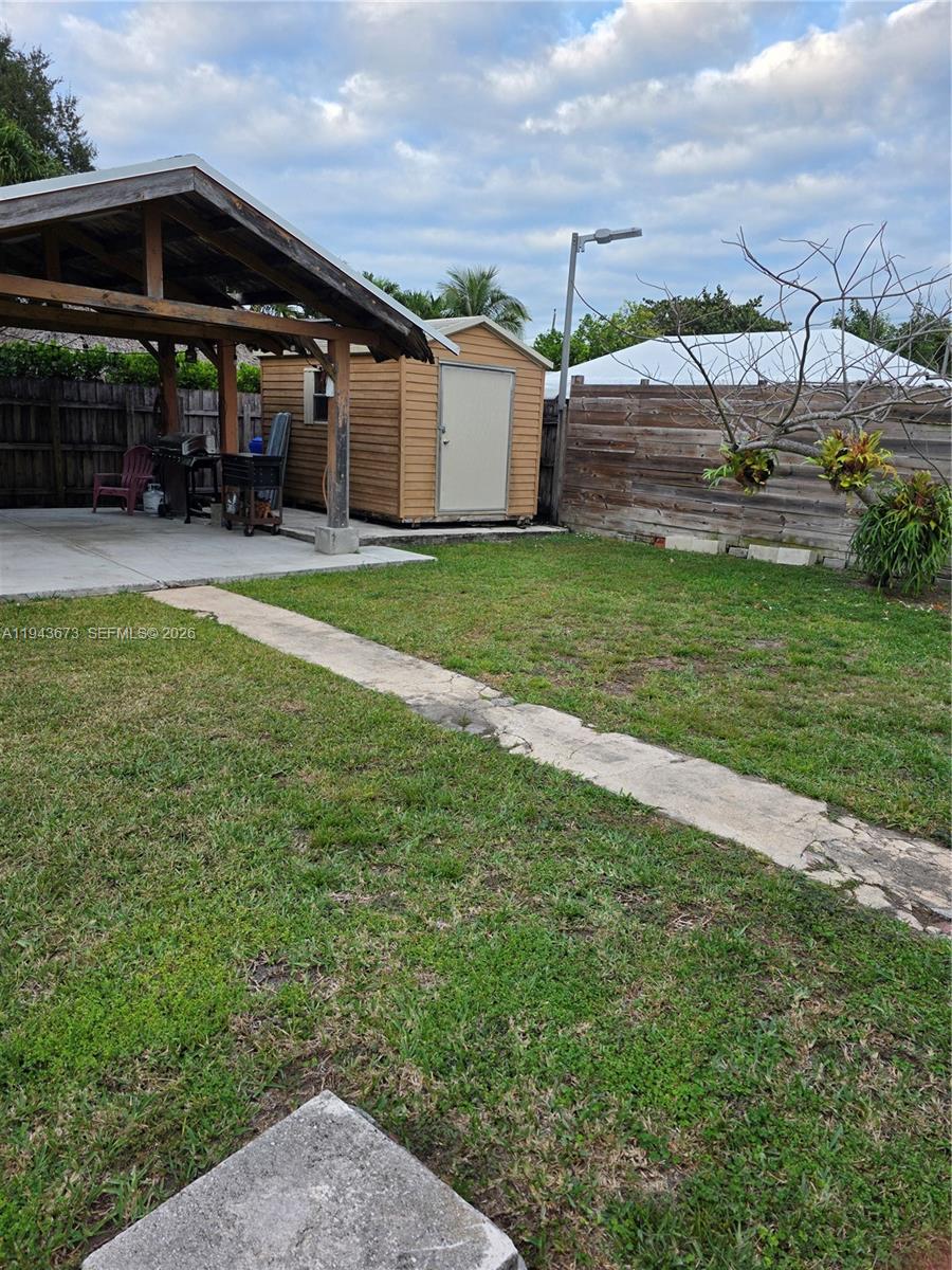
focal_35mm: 23
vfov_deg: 73.9
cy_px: 635
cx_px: 476
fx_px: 843
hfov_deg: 58.9
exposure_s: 1/359
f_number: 1.7
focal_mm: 6.3
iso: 40
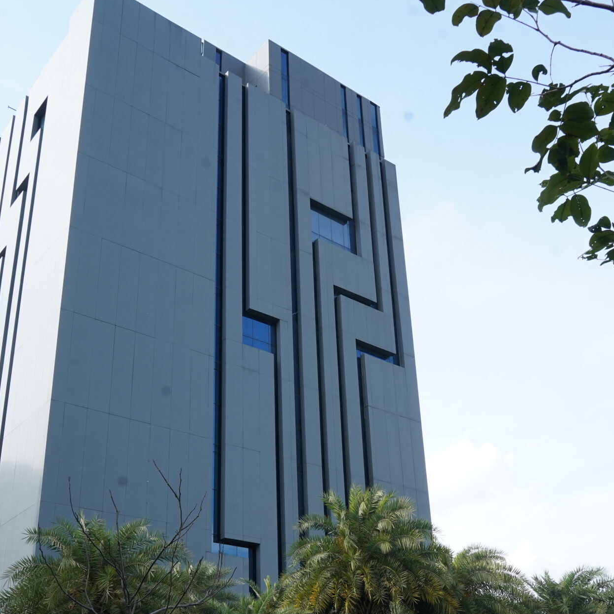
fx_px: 843
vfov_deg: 39.7
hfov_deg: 40.0
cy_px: 390
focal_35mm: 42
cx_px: 339
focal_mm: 24
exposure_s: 1/160
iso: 400
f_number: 11
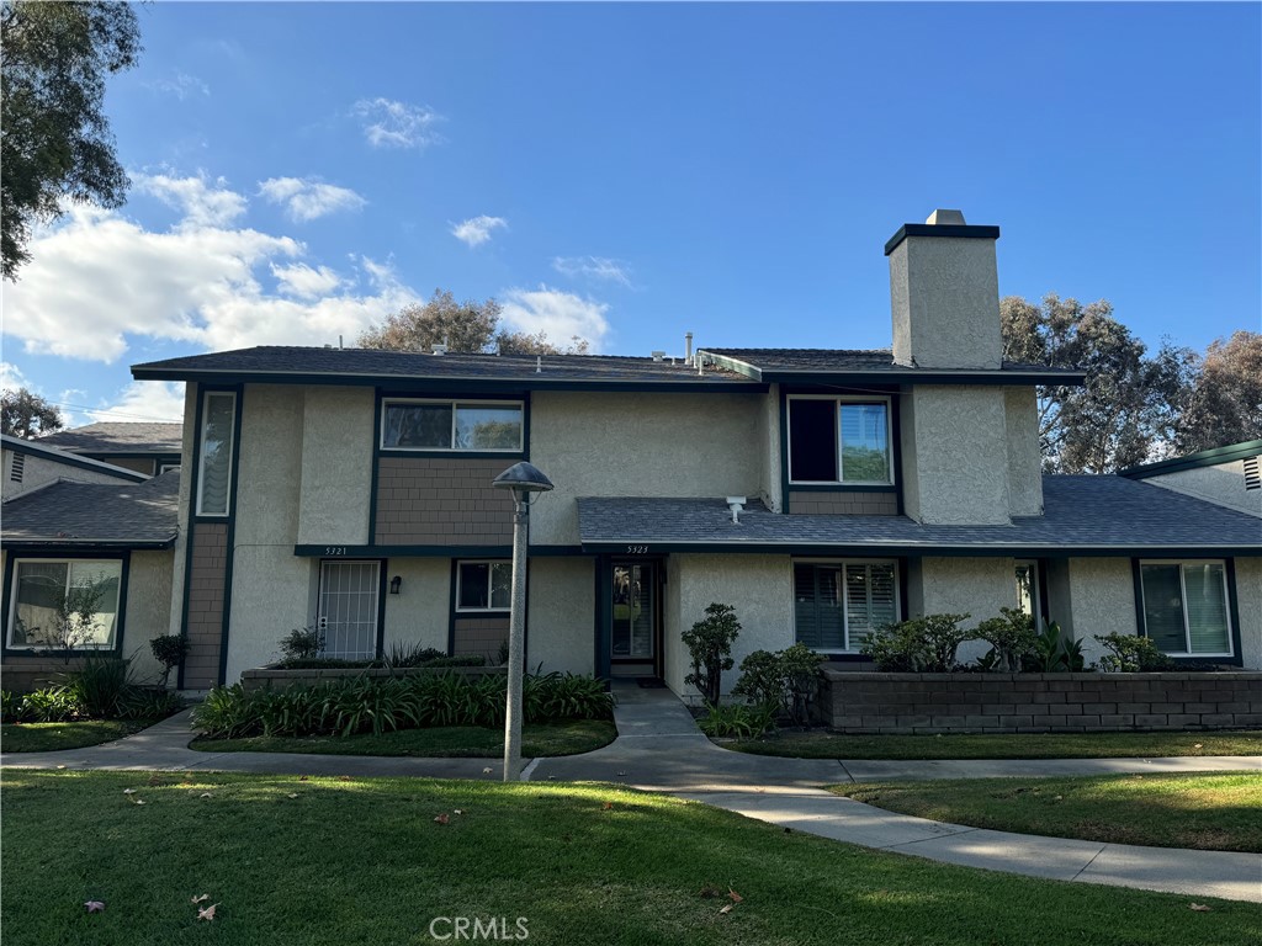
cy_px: 473
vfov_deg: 56.8
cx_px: 631
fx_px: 875
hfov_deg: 71.6
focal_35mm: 24
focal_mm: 6.76
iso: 80
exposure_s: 1/2506
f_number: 1.78
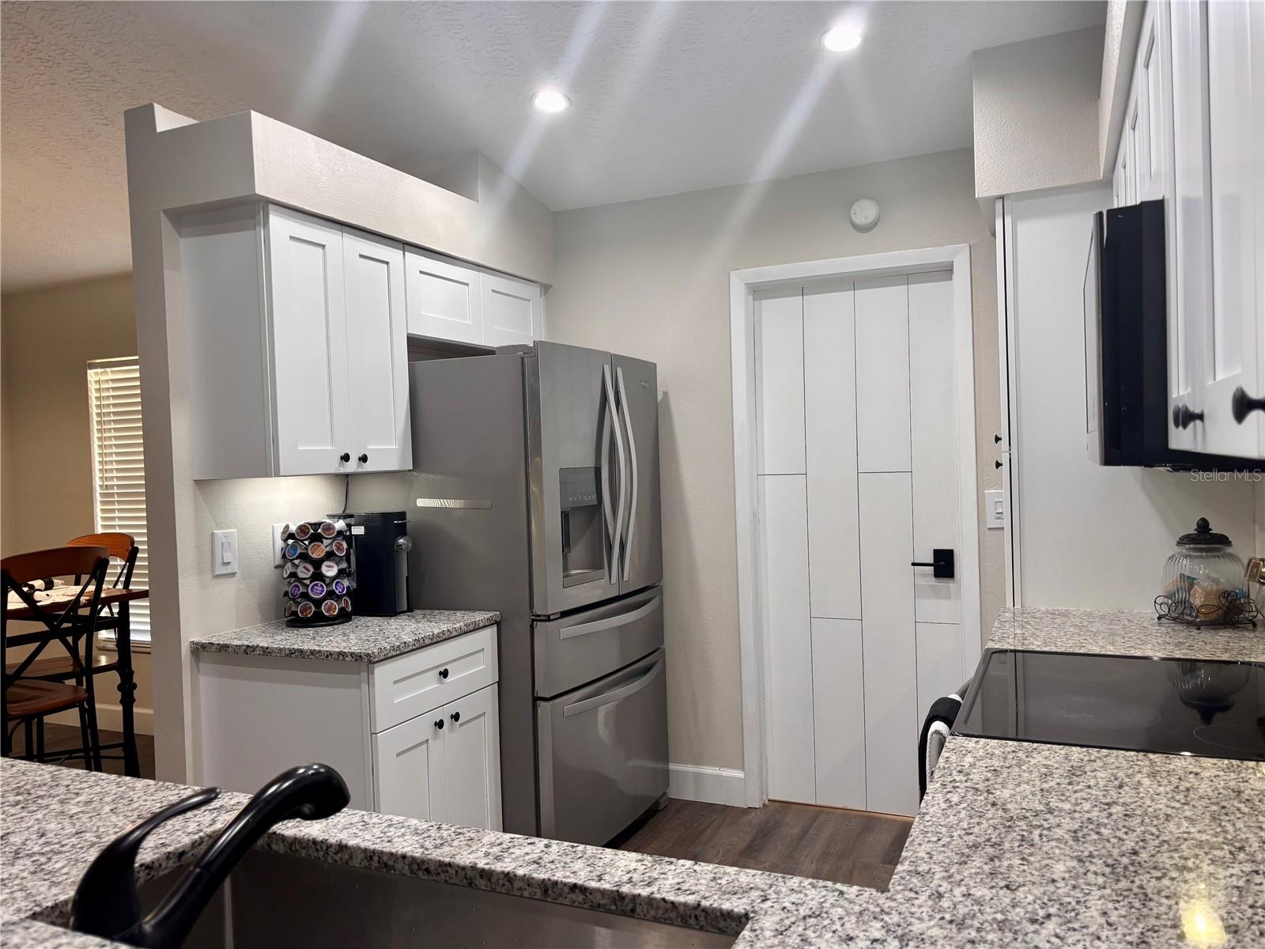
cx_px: 632
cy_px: 474
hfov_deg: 67.3
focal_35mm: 26
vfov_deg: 53.1
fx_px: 950
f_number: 1.6
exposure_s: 1/60
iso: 80
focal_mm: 5.96
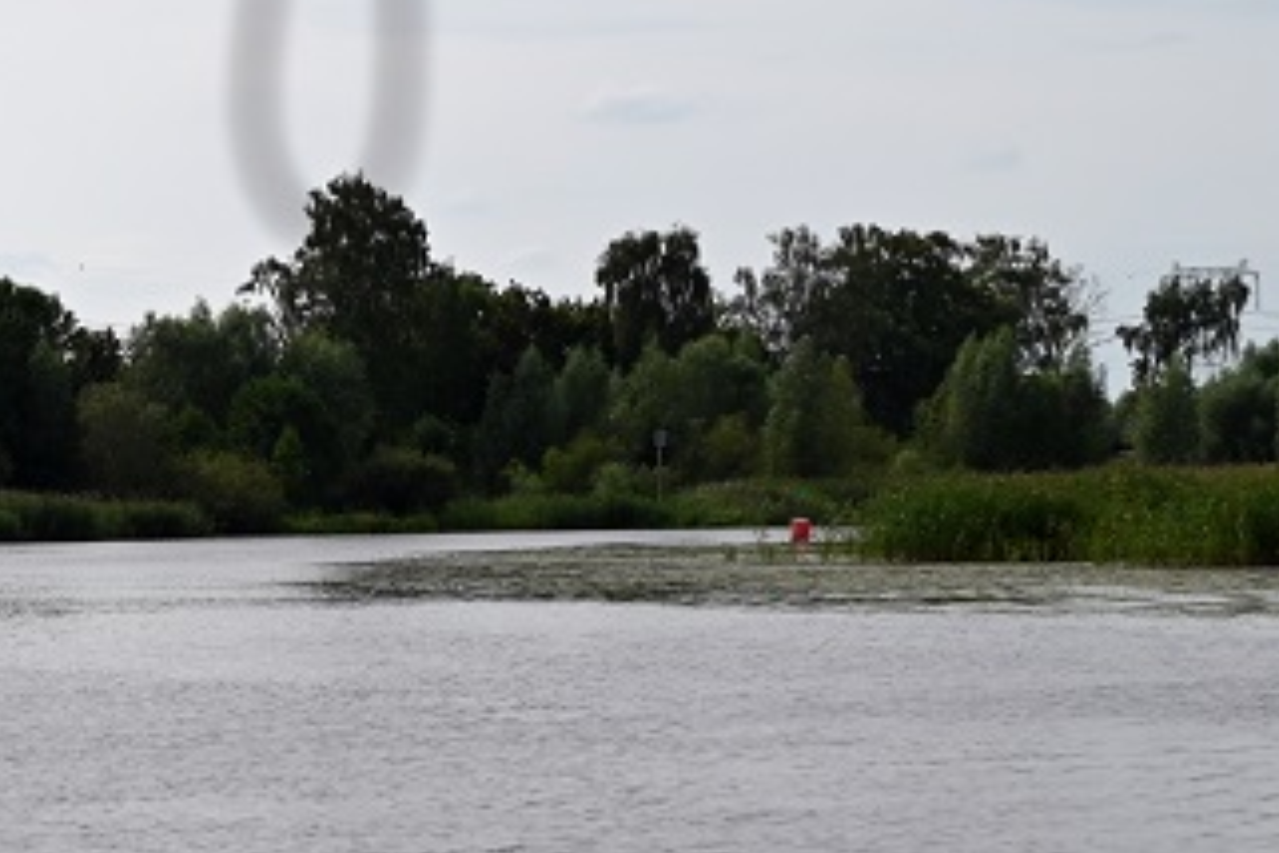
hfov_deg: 9.8
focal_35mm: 207
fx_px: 7354
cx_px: -92
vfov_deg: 6.6
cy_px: 845
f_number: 7.1
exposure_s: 1/640
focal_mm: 70
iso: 100
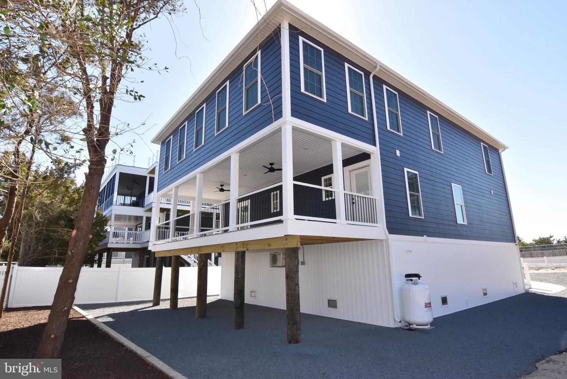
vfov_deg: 67.5
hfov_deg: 90.0
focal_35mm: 18
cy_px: 190
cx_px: 284
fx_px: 284
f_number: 18
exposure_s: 1/200
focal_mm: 12
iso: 800
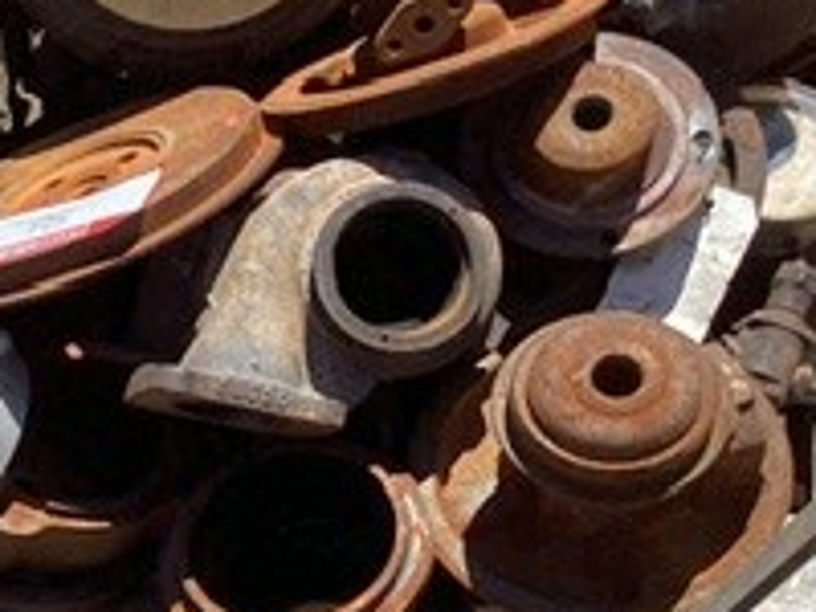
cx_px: 143
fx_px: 2334
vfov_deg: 14.9
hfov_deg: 19.6
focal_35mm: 99
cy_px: 461
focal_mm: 3.3
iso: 25
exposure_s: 1/858
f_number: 2.4
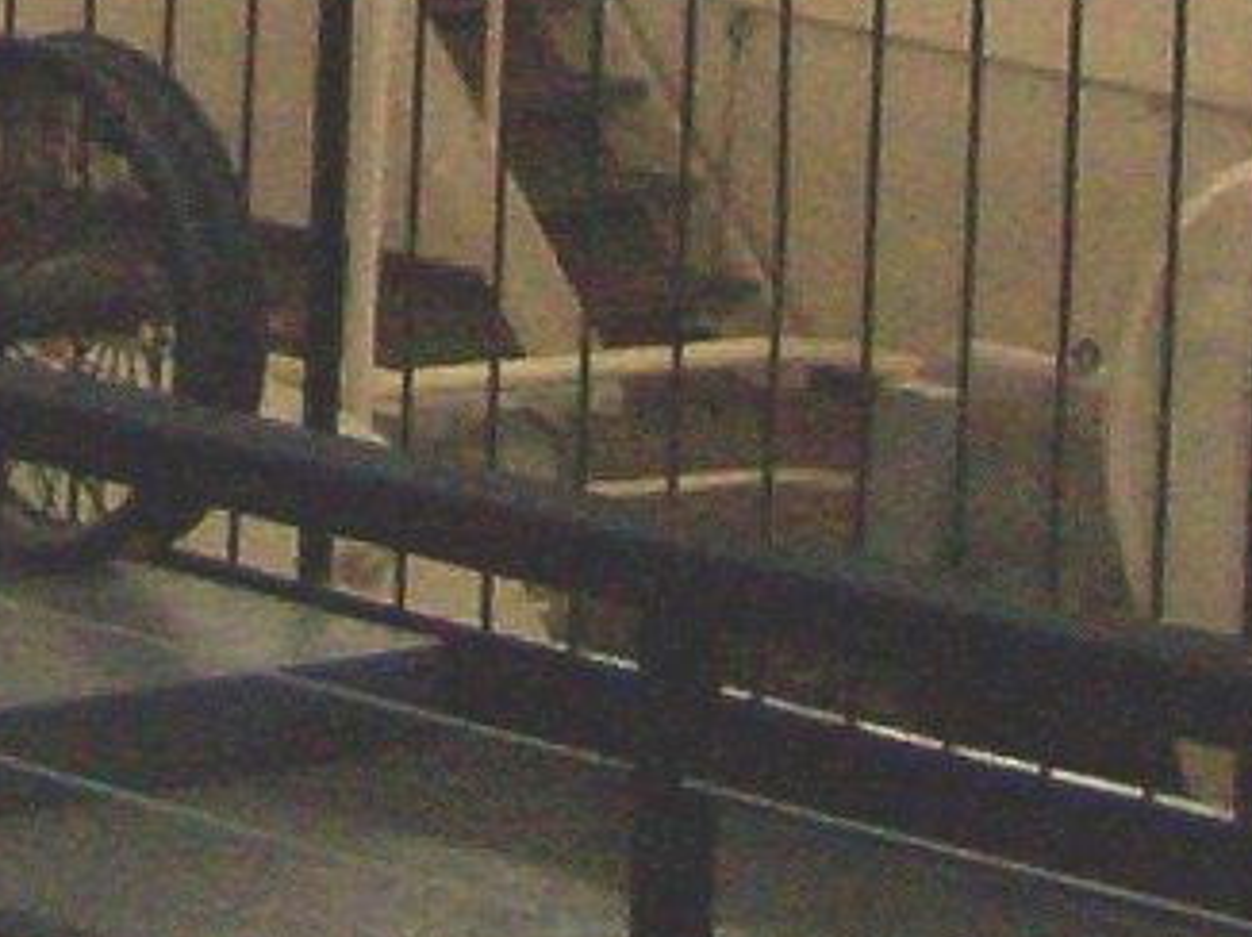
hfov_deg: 8.9
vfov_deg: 6.3
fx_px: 7951
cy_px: -1717
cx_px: -227
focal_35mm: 220
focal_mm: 5.8
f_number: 2.6
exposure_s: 1/60
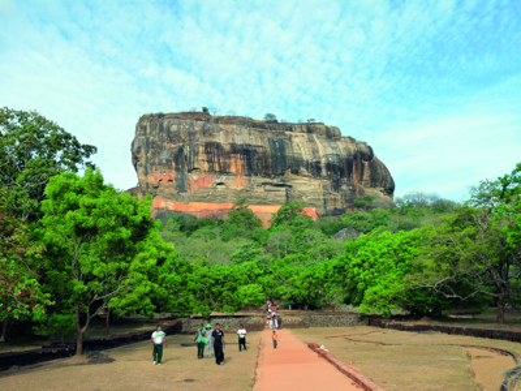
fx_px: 557
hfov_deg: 50.1
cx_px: 260
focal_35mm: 37
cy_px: 196
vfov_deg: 38.7
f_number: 5.6
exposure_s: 1/250
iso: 160
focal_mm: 6.6
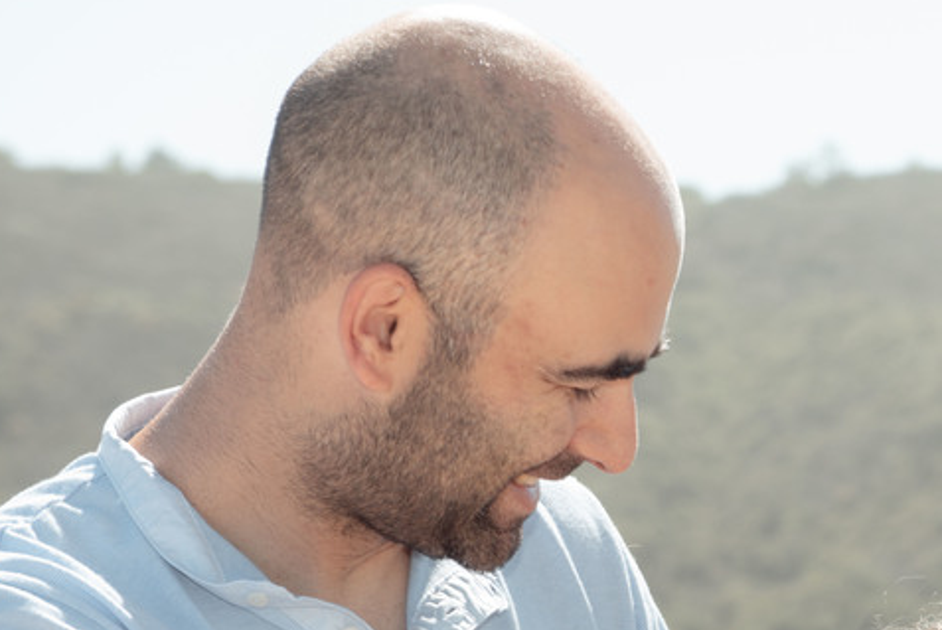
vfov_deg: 7.8
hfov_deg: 11.5
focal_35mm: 176
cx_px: 1108
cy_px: 746
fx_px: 4609
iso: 100
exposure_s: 1/200
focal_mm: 70
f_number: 6.3
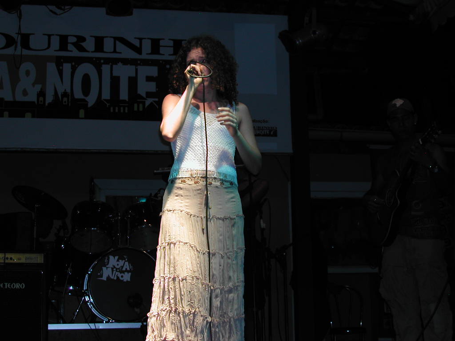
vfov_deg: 21.9
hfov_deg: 29.0
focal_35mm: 67
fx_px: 881
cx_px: 228
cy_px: 170
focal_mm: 14.2
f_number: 3.7
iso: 102
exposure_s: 1/60.1
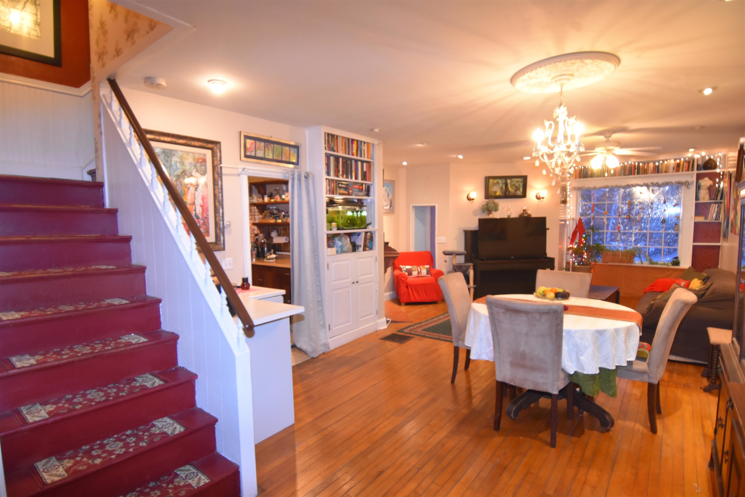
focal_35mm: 18
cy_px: 248
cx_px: 372
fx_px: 372
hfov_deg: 90.0
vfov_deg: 67.4
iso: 1600
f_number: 4
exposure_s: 1/60
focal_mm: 12
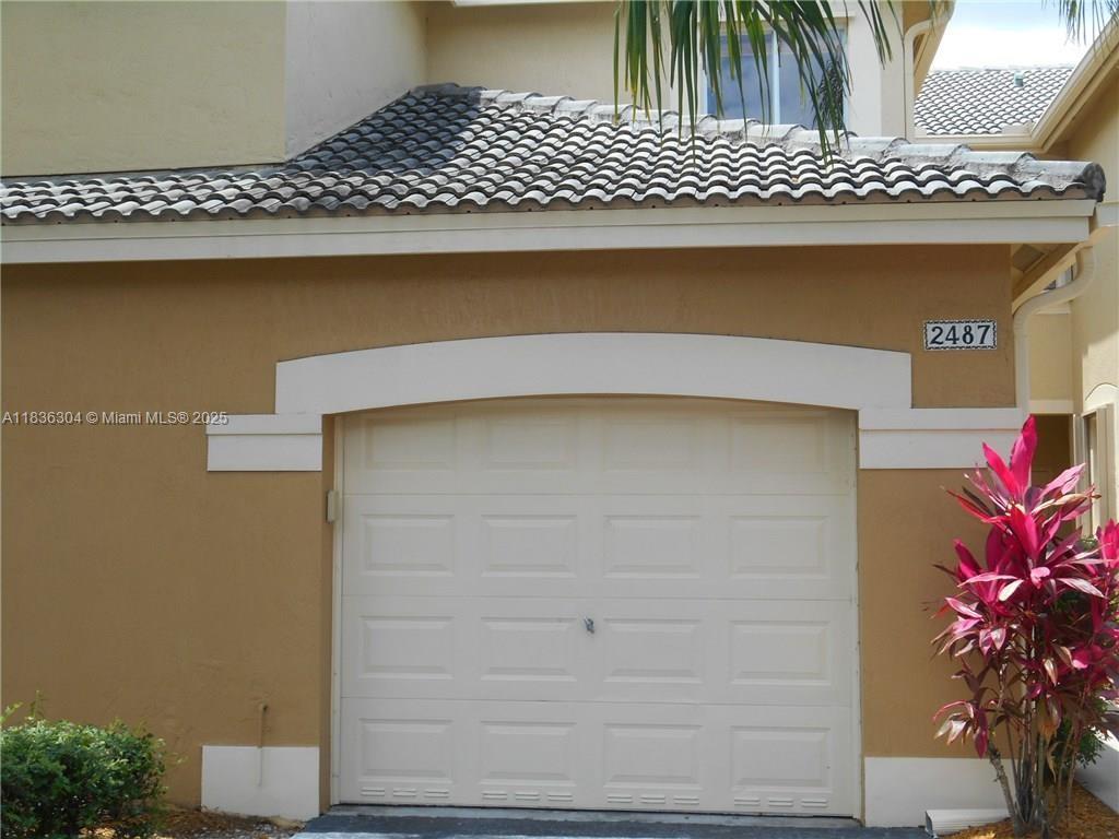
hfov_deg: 41.2
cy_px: 420
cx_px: 560
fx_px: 1487
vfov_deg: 31.5
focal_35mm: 46
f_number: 4
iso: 80
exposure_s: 1/250
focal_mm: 8.3
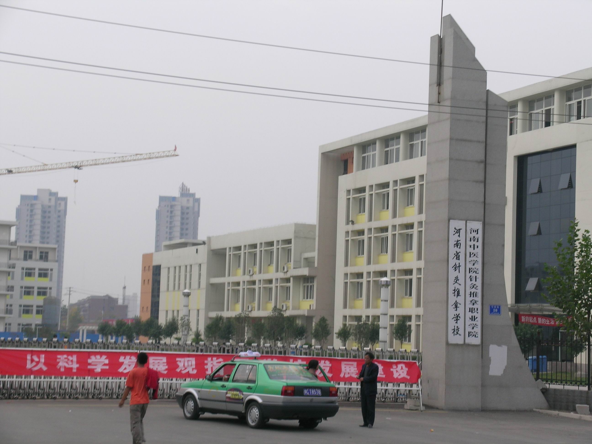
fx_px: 1368
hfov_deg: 24.4
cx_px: 296
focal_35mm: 80
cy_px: 222
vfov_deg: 18.4
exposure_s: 1/117
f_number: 5.8
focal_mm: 16.7
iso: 50
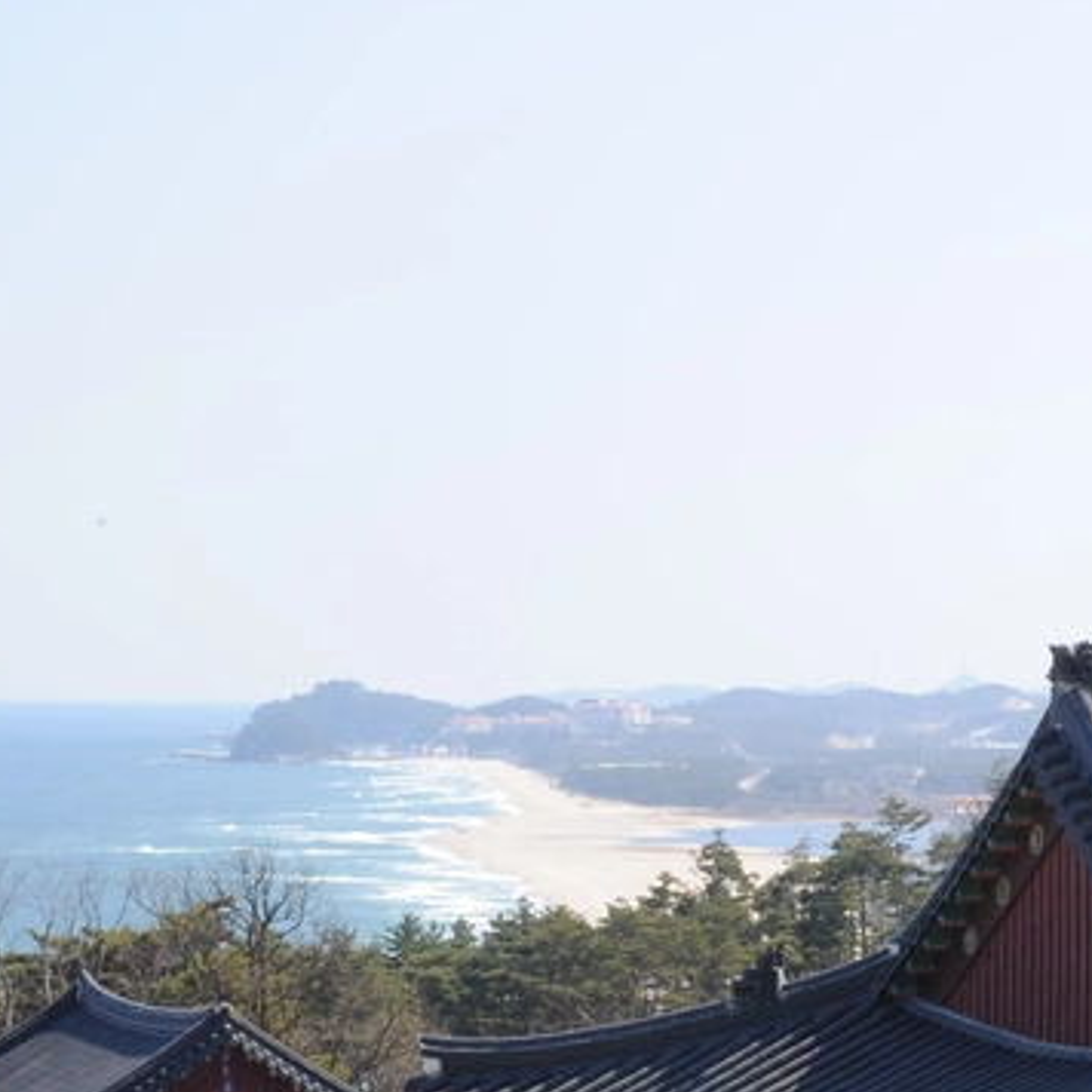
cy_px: 1015
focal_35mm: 166
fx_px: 5925
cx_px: 917
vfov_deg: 10.5
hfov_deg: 10.5
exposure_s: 1/8
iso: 200
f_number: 22
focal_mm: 58
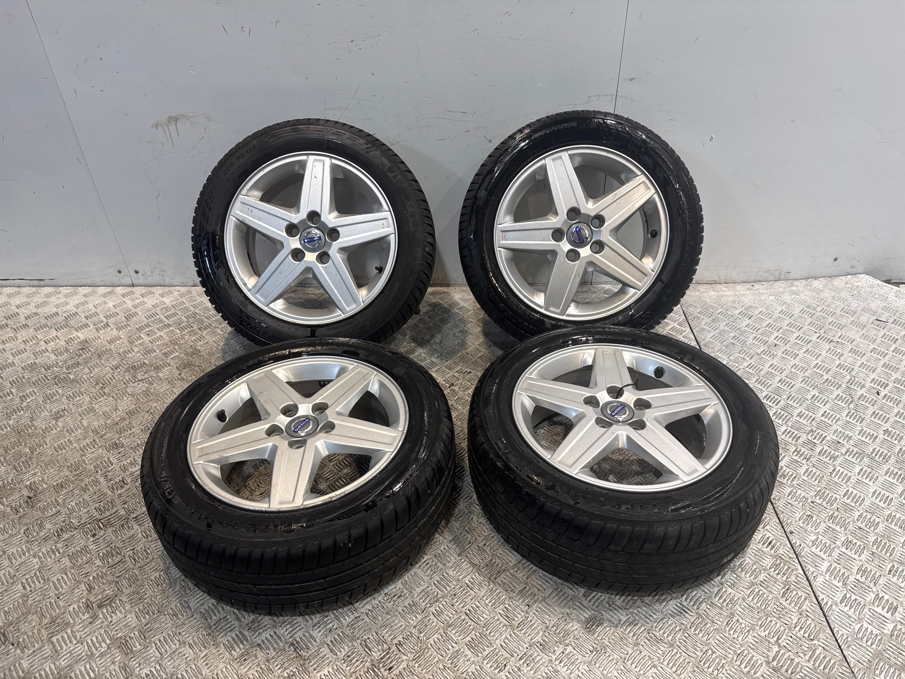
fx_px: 627
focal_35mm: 24
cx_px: 452
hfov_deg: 71.6
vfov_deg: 56.8
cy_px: 340
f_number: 1.78
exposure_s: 1/100
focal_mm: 6.76
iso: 64
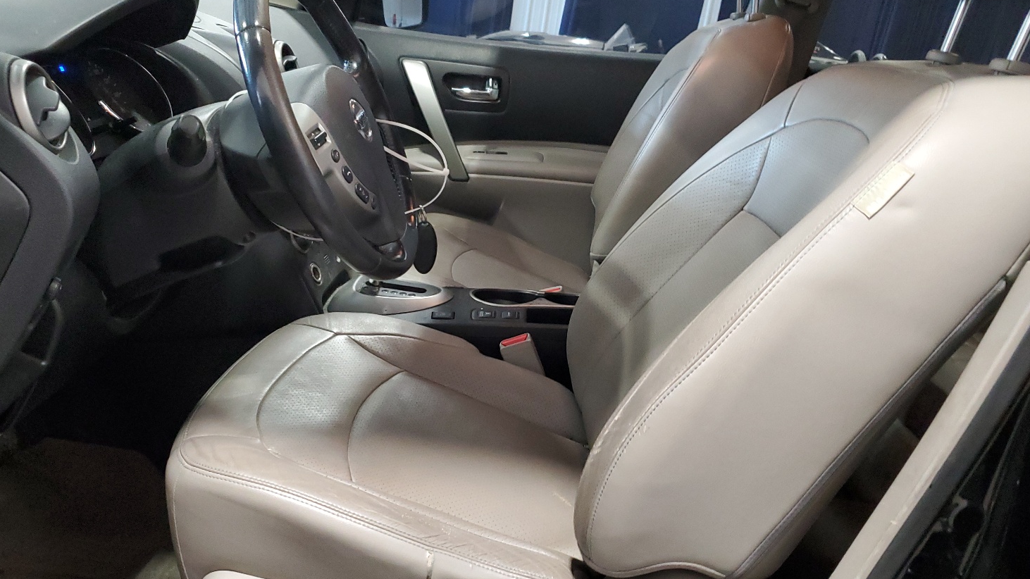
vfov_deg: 37.7
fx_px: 847
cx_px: 490
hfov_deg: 62.6
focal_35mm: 31
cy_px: 325
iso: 384
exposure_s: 1/60.2
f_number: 1.5
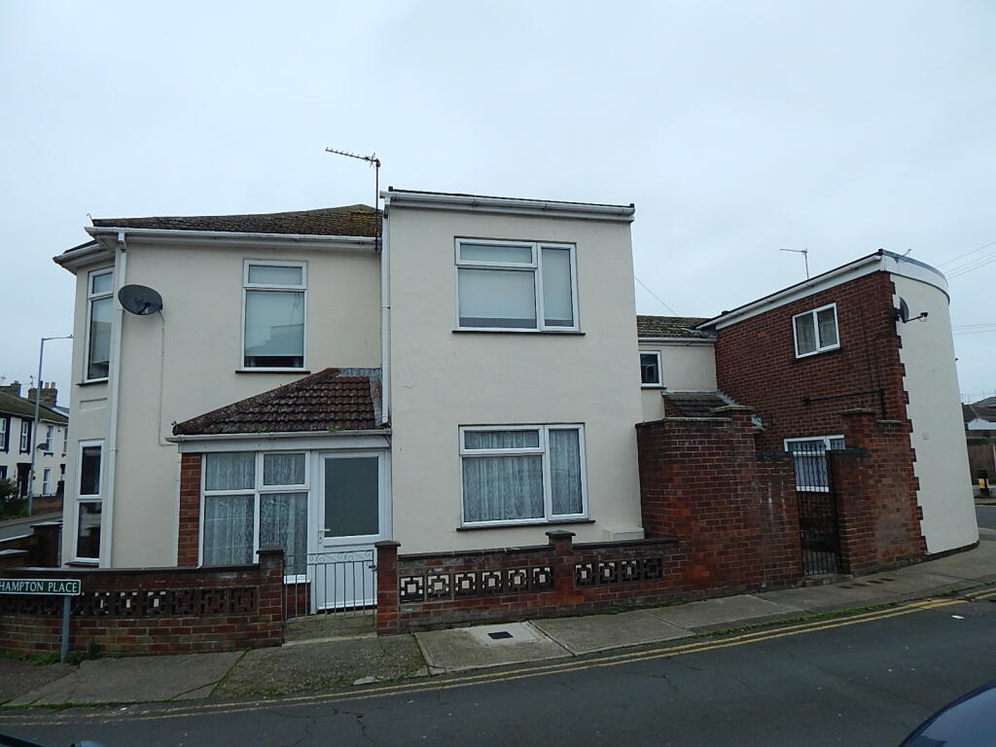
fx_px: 633
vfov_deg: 61.1
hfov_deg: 76.4
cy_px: 374
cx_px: 498
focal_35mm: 22
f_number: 3
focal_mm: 4
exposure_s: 1/250
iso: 125
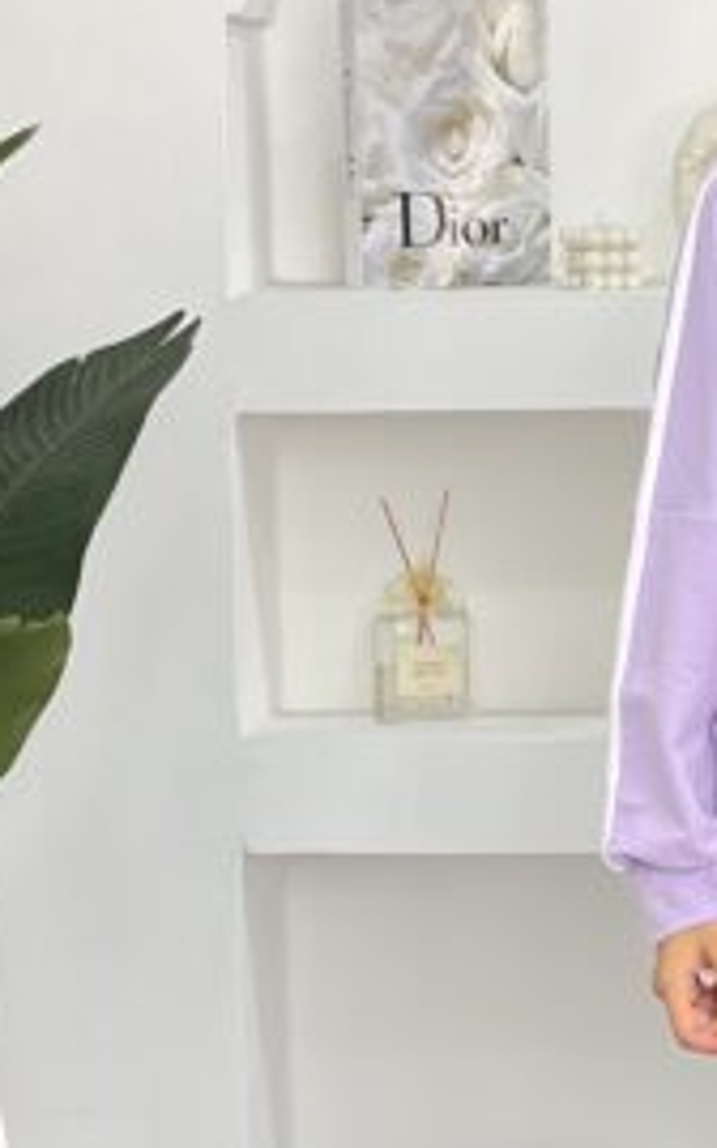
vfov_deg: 11.5
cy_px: 781
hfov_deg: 7.1
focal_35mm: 182
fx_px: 5693
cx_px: 866
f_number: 2.8
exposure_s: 1/100
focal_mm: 9
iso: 125
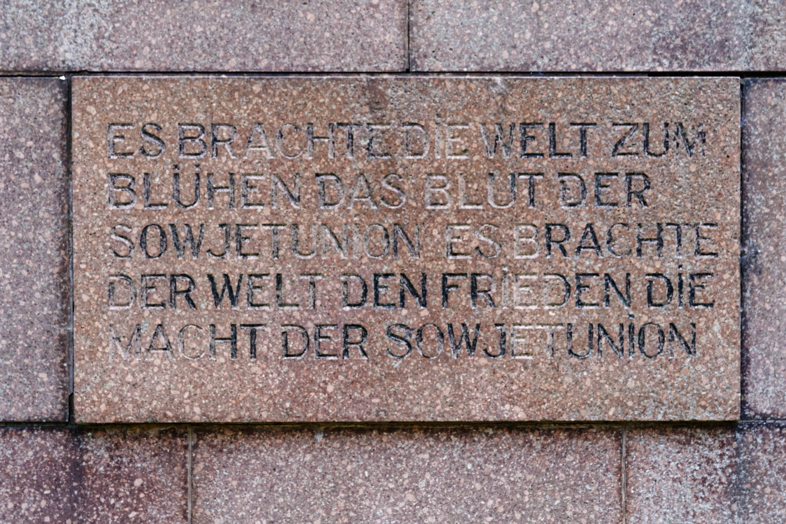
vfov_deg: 17.3
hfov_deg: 25.7
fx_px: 1725
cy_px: 262
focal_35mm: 79
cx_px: 393
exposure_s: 1/10
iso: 200
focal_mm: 53
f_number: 11
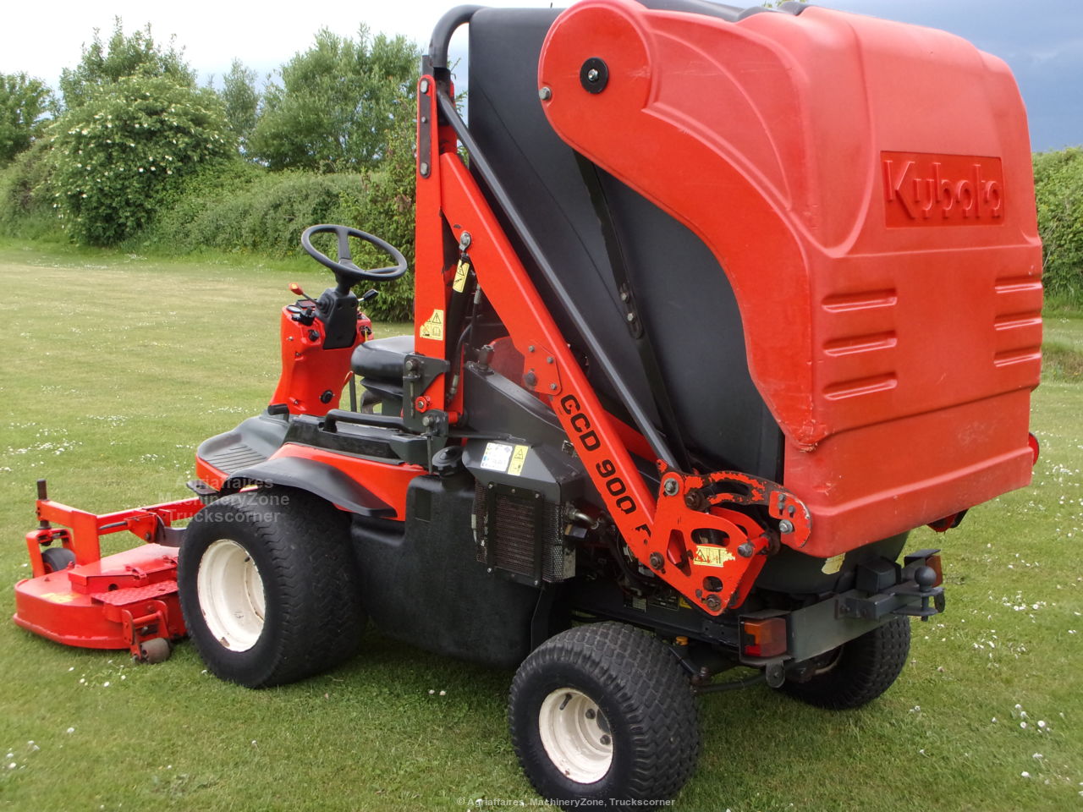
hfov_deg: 42.9
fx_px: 1377
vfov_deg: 32.9
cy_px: 406
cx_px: 542
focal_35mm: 44
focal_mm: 7.8
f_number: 4.5
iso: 117
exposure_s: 1/45
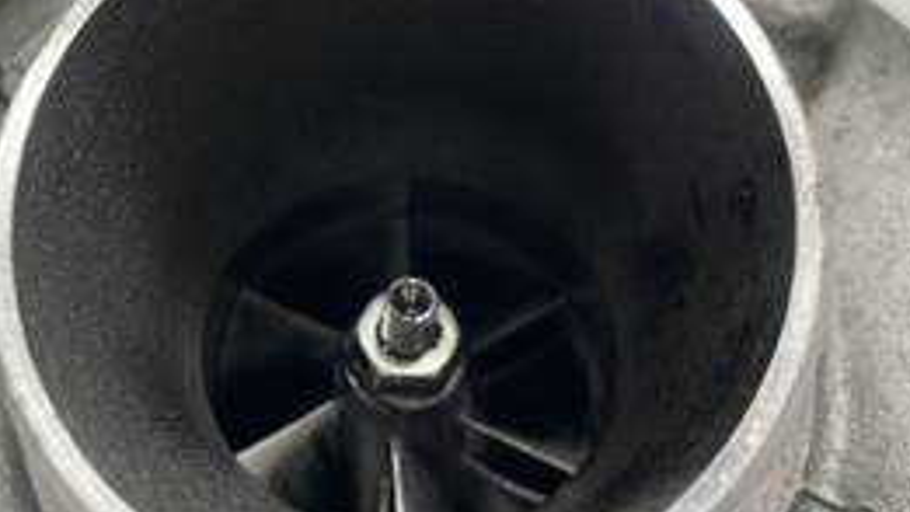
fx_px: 1255
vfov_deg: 23.1
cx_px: 321
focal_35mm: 52
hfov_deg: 39.5
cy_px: 261
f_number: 1.6
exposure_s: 1/100
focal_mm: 4.2
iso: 100
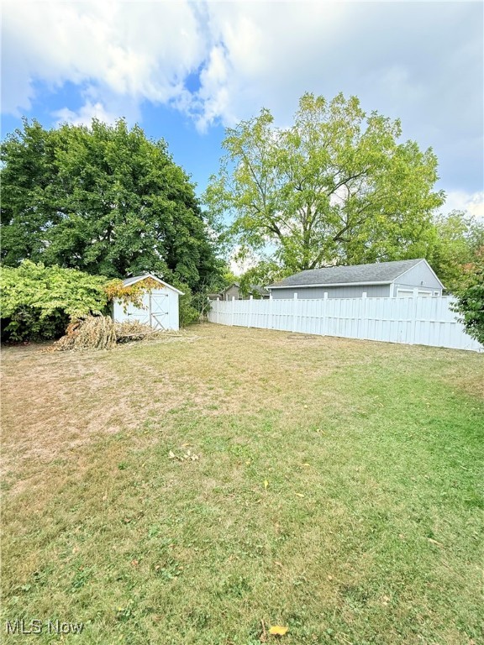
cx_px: 242
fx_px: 261
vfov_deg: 102.1
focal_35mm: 14
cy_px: 322
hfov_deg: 85.7
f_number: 2.2
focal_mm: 2.22
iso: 50
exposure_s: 1/596
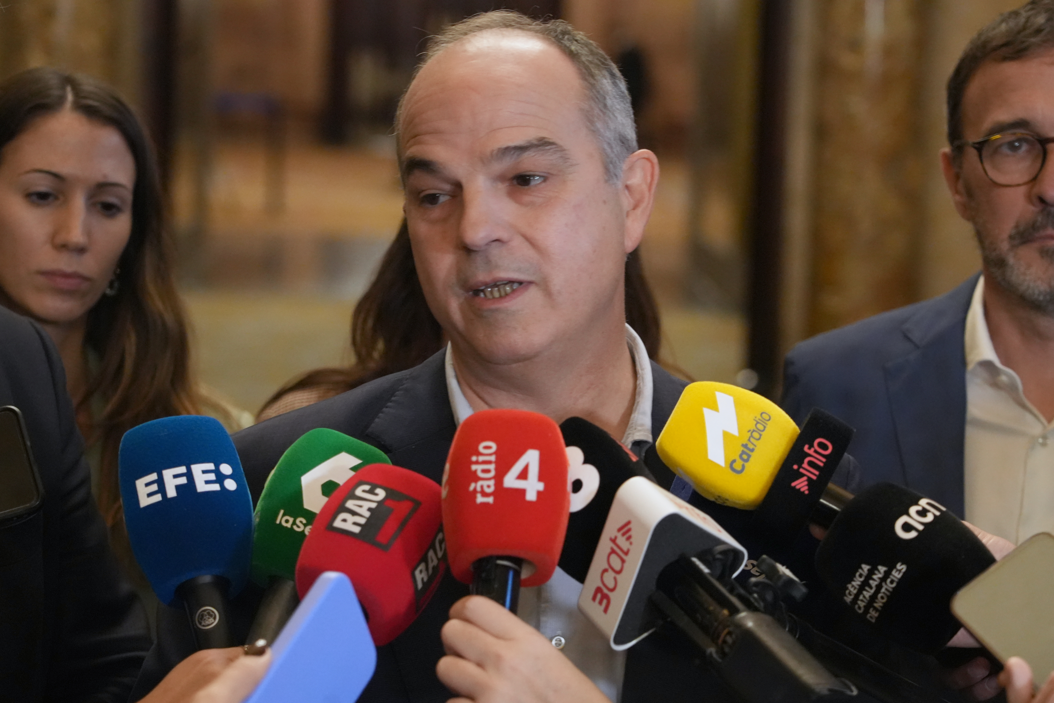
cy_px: 352
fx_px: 3074
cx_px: 527
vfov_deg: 13.0
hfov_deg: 19.5
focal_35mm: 105
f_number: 5
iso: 6400
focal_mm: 105
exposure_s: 1/125
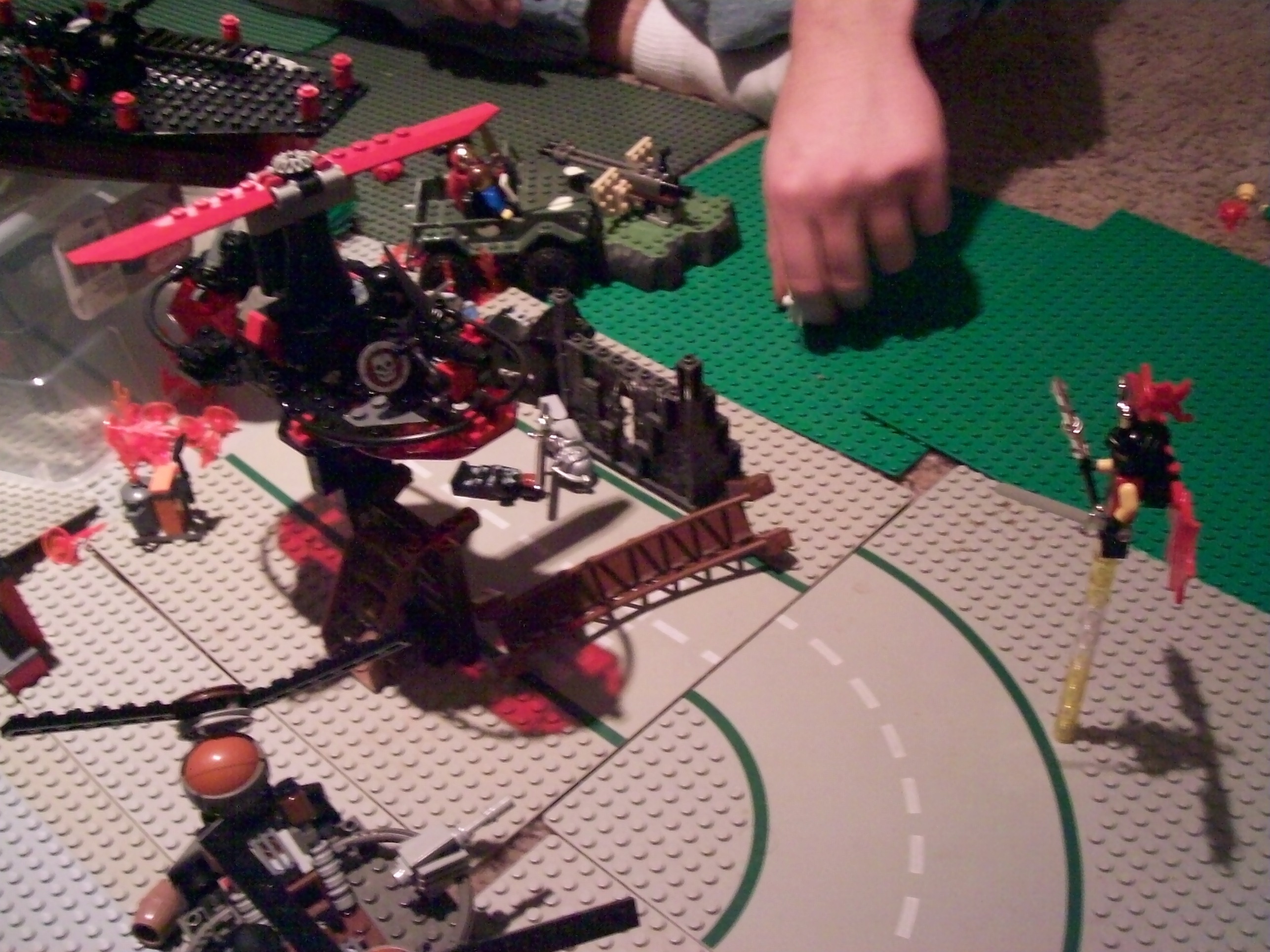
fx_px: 1321
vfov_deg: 39.6
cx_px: 635
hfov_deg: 51.4
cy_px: 476
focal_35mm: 36
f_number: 2.7
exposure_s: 1/8
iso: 160
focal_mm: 6
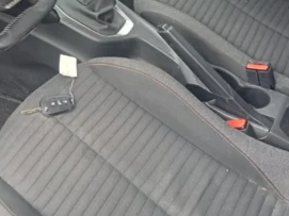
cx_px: 41
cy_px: -16
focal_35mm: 62
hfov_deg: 30.1
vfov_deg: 22.4
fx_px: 517
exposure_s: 1/100
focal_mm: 3.46
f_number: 2.2
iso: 194
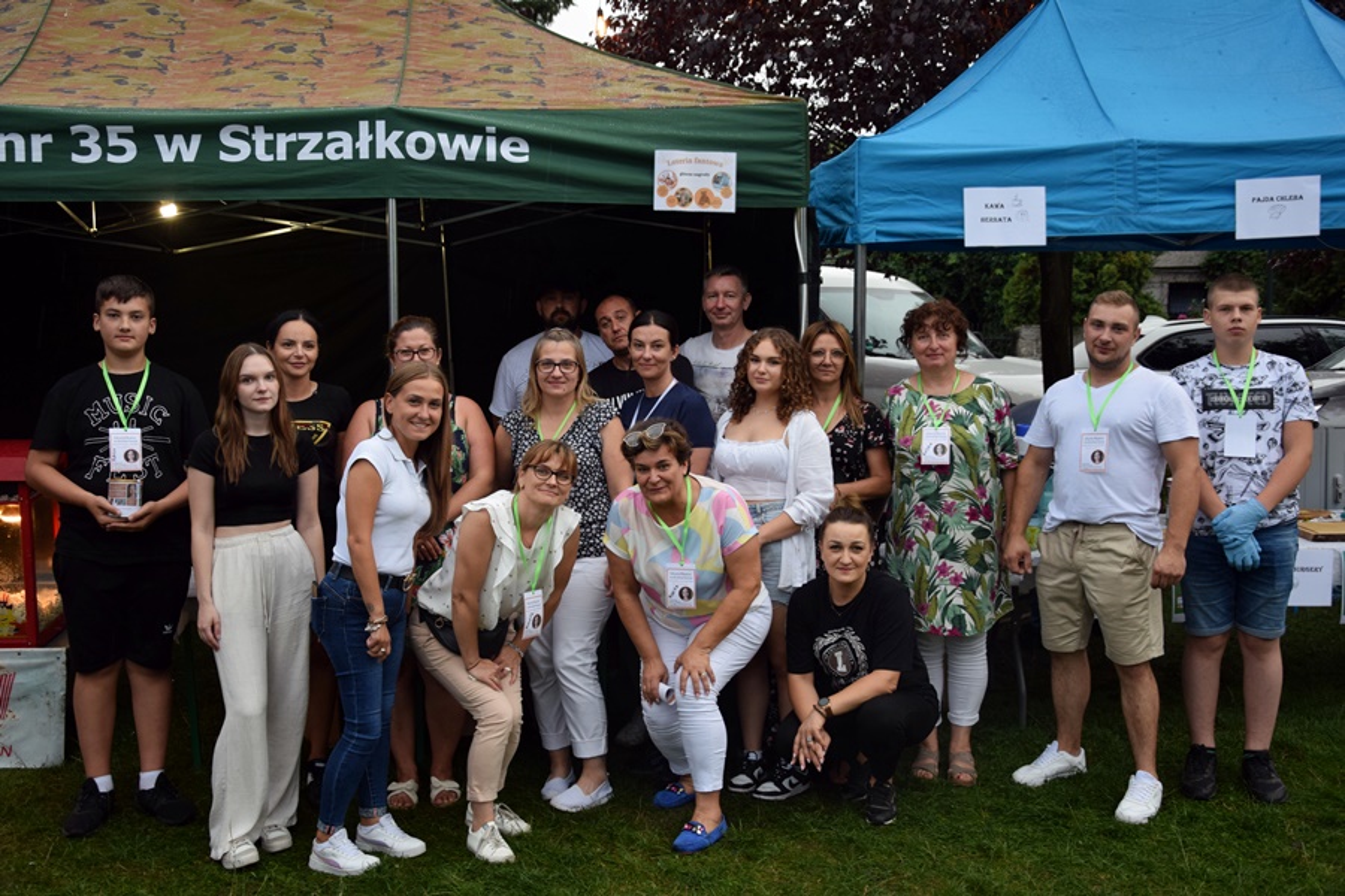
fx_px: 1457
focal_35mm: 39
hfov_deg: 49.6
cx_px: 672
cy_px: 448
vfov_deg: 34.2
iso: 450
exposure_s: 1/100
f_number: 4
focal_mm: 26
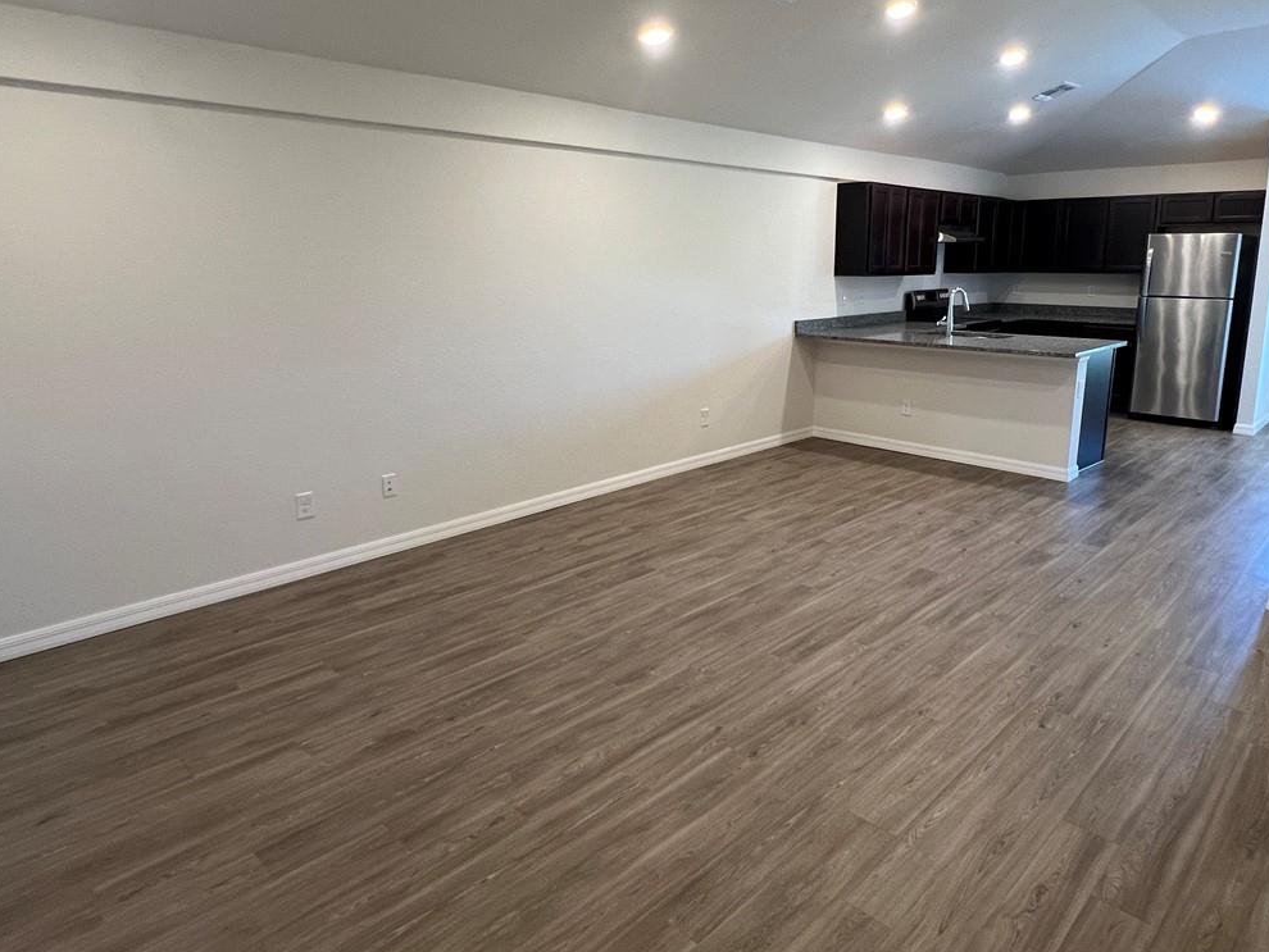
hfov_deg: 78.7
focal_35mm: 21
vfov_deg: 63.3
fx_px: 770
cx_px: 710
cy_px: 419
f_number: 1.8
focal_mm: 1.57
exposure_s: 1/60
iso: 160
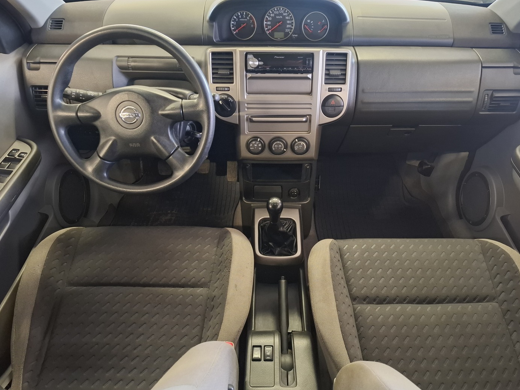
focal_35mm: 24
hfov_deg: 71.6
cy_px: 199
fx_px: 361
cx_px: 265
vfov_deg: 56.8
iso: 800
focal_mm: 5.54
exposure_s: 1/25
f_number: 1.8
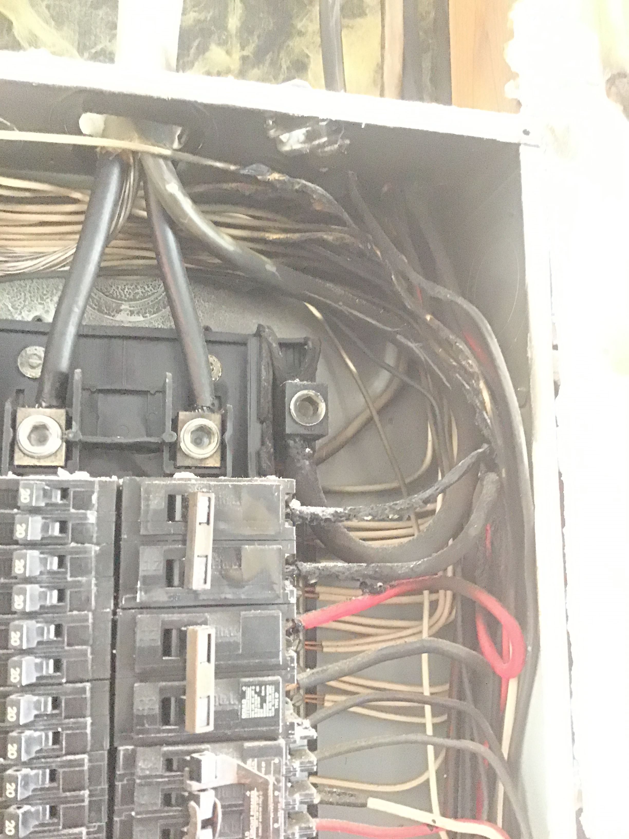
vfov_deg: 58.4
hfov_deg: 45.4
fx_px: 751
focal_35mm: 31
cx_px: 314
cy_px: 420
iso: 800
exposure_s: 1/15
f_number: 2.4
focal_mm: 3.3
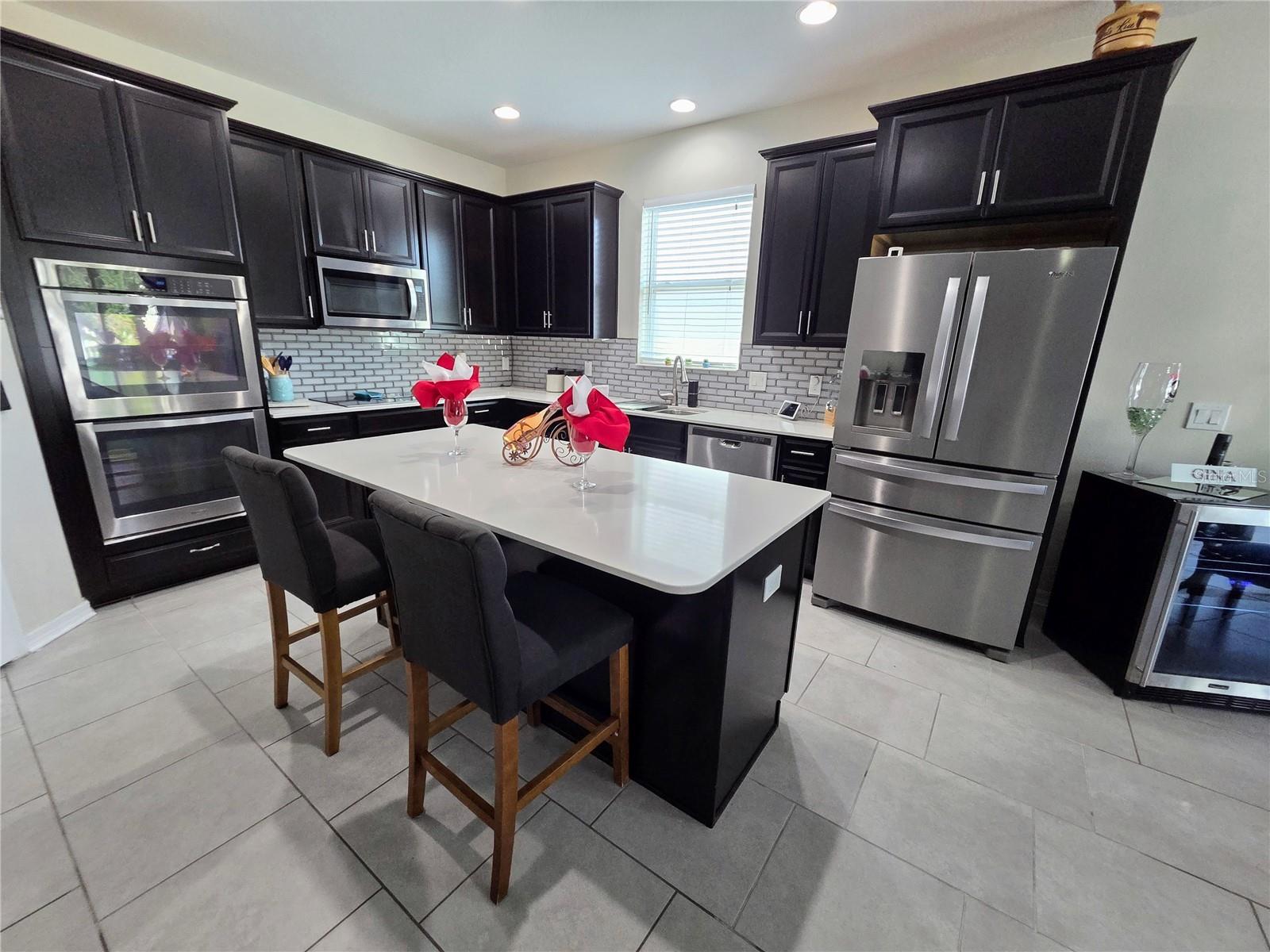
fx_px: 477
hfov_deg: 106.2
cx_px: 635
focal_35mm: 13
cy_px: 476
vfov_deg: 89.9
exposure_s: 1/60
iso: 320
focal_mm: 2.2
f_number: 2.2
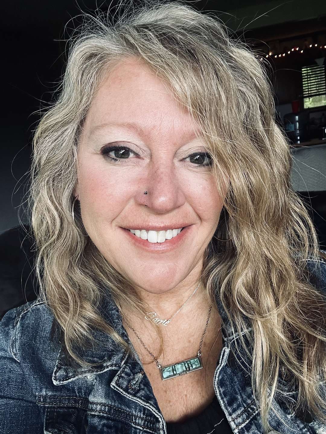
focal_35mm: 30
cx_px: 163
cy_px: 217
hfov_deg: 46.8
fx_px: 377
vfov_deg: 60.0
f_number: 1.9
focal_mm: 2.69
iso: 100
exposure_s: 1/60
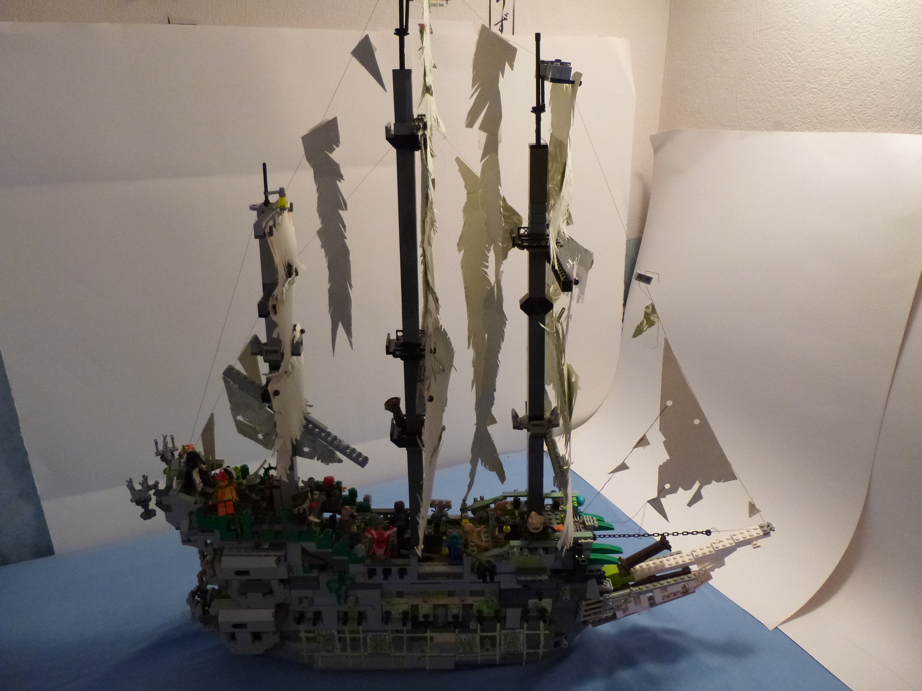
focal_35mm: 25
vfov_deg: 54.9
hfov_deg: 69.4
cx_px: 461
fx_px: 666
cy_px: 346
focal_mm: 4.5
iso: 400
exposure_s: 1/30
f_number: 3.1
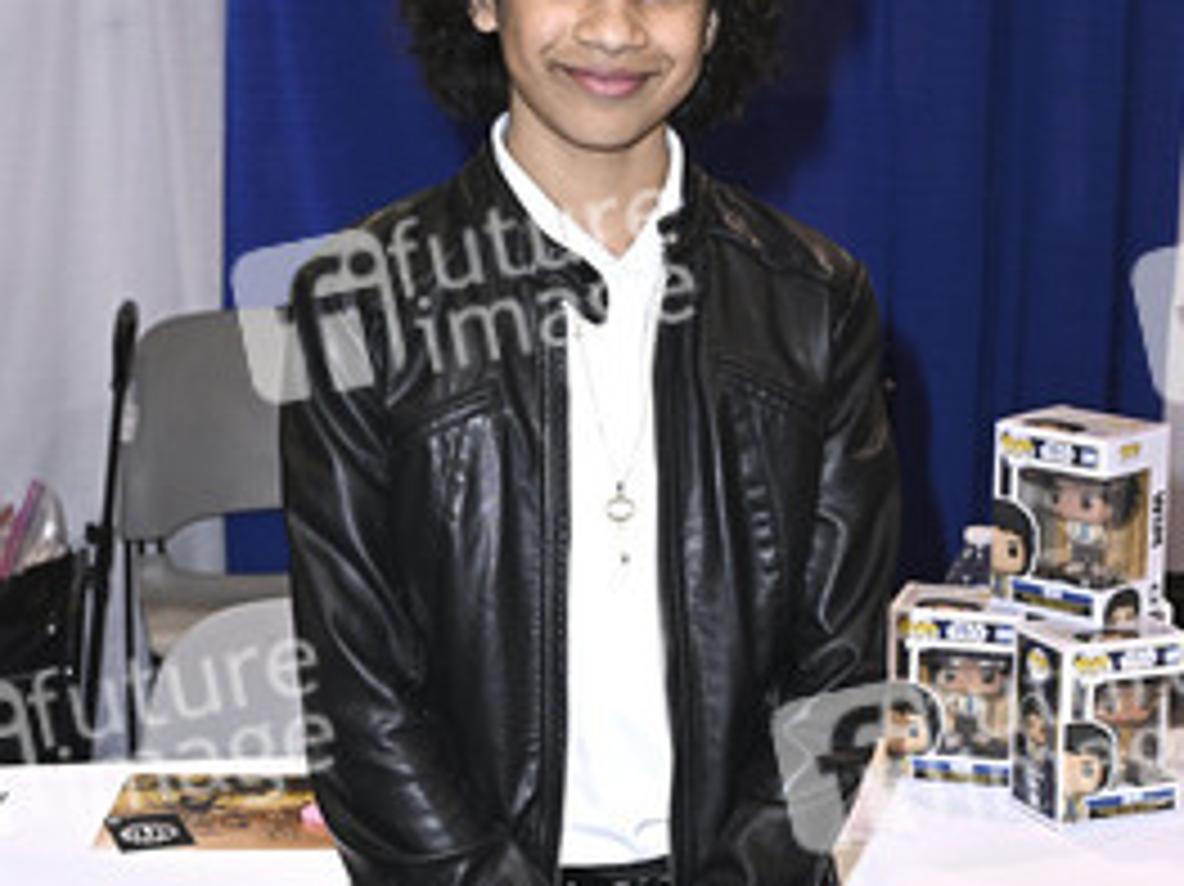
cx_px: 594
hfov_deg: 35.6
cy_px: 522
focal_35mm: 54
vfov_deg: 27.0
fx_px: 1846
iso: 1000
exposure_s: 1/250
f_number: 5.6
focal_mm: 37
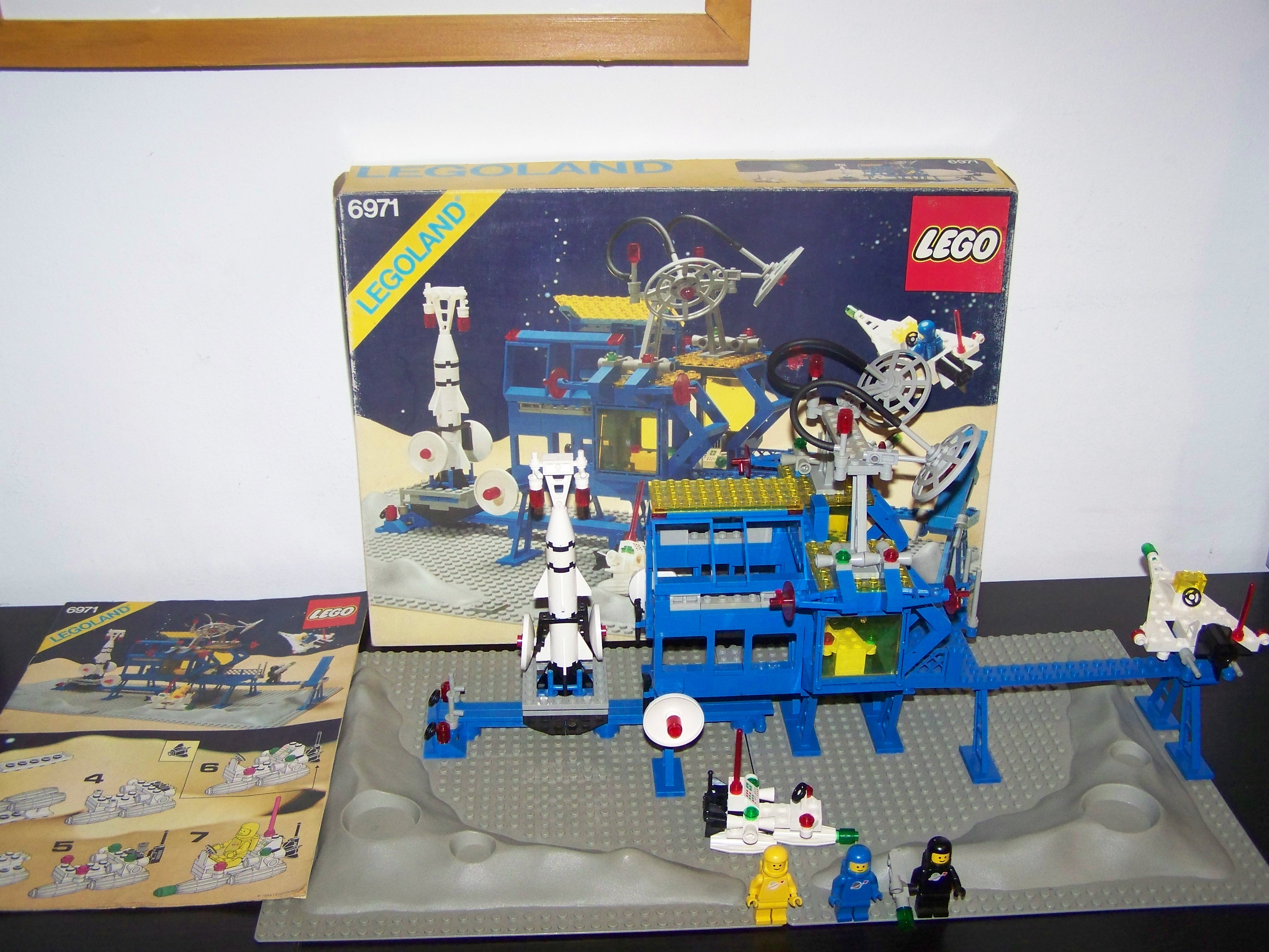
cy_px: 476
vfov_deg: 37.7
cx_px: 634
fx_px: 1393
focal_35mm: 38
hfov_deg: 49.0
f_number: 2.8
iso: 200
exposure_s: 1/30
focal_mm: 6.3
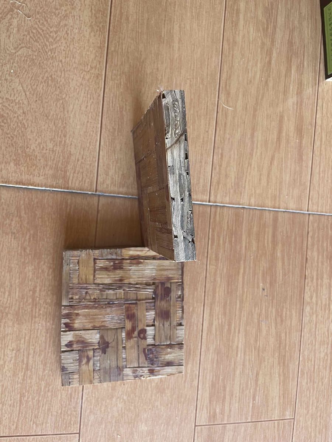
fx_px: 332
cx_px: 166
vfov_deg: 67.3
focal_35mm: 26
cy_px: 221
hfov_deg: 53.1
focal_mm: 4.2
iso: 125
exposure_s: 1/67
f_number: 1.6
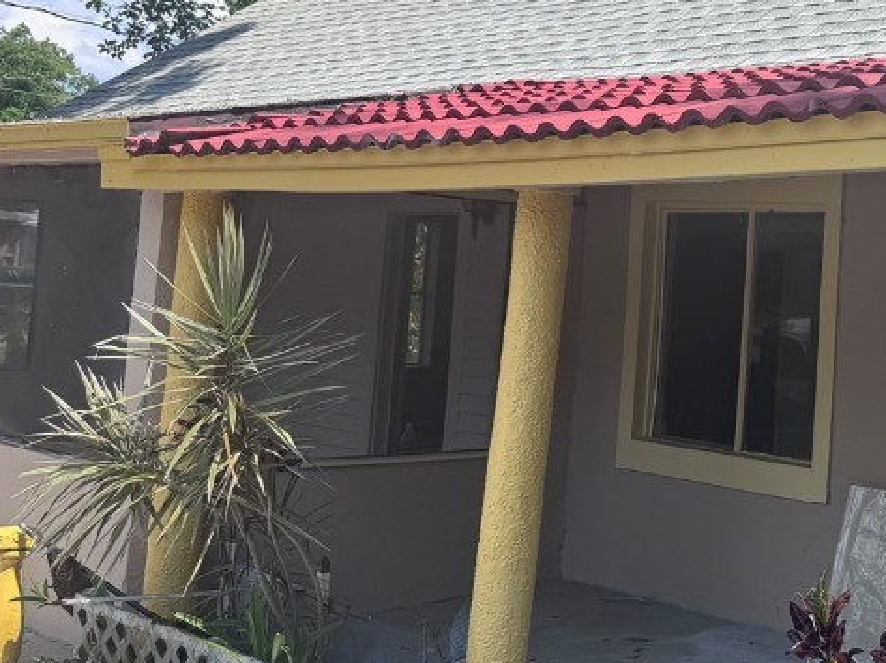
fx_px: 1330
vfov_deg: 27.8
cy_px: 204
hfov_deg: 33.4
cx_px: 905
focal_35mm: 52
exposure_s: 1/2174
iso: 80
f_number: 1.78
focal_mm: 6.76
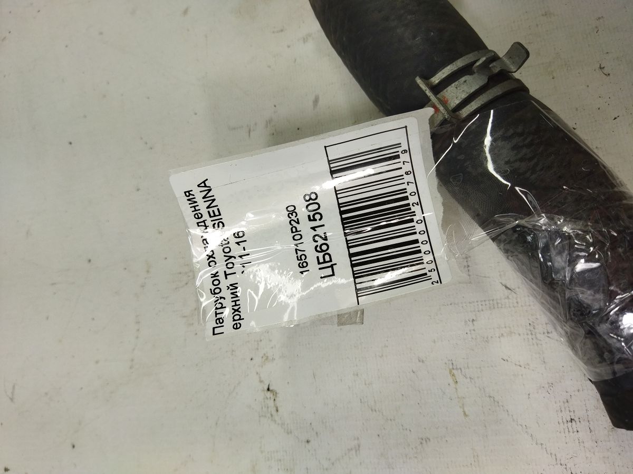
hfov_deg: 65.3
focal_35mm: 27
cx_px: 316
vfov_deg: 51.4
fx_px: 494
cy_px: 237
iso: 100
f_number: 1.79
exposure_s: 1/245
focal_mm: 4.71
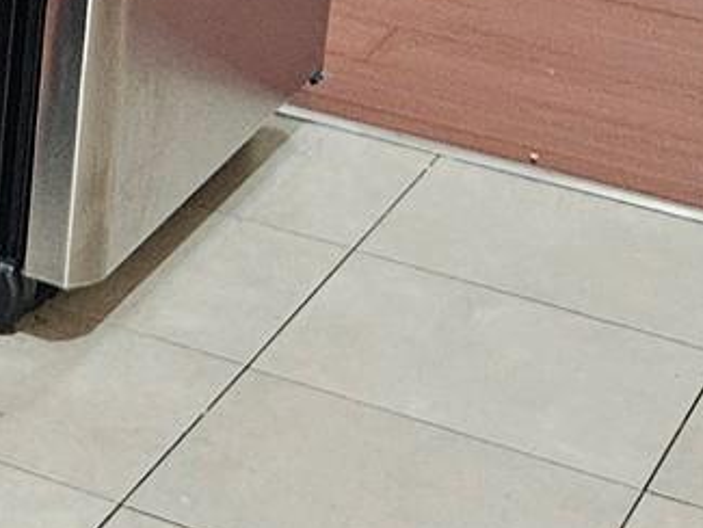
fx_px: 2946
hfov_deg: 11.4
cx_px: -969
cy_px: -413
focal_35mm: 145
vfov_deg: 9.7
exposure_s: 1/120
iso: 1000
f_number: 1.8
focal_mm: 5.4
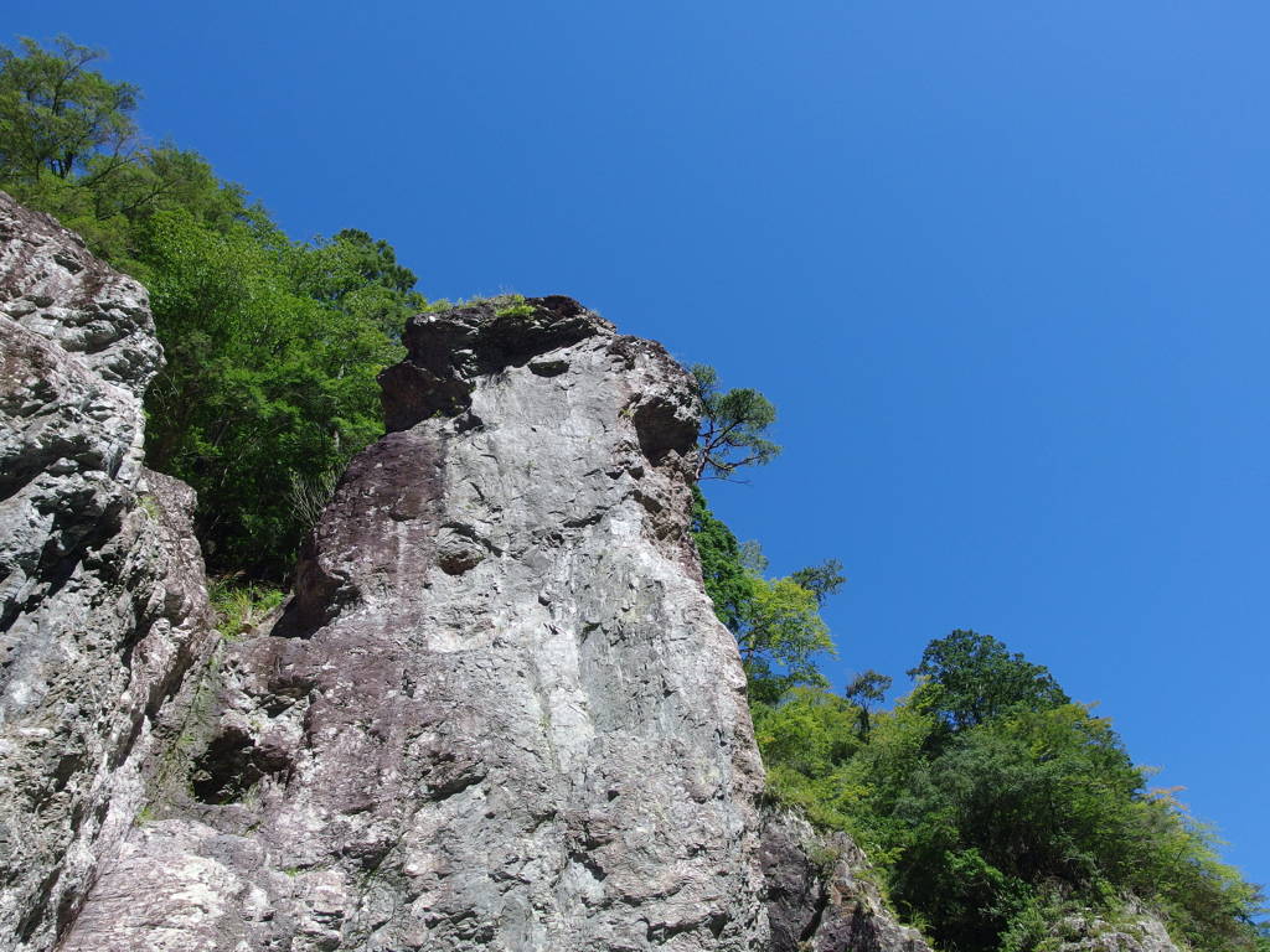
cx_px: 635
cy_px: 476
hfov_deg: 63.4
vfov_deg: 49.7
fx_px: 1027
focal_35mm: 28
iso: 100
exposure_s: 1/1000
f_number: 2.8
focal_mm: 6
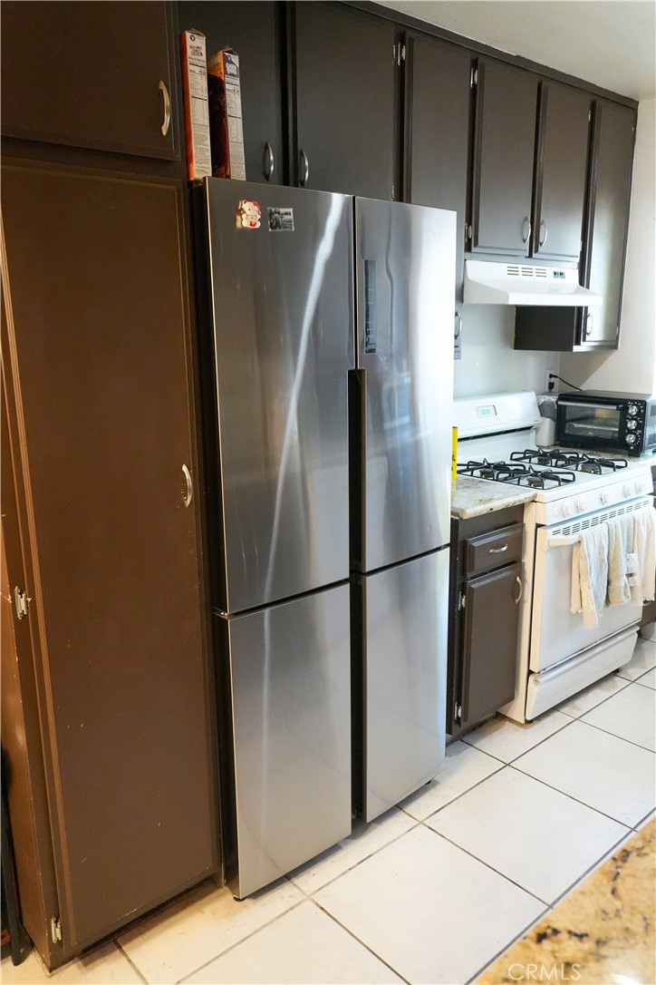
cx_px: 328
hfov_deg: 45.7
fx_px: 779
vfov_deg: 64.6
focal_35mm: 28
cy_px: 492
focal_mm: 19
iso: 3200
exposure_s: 1/160
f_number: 4
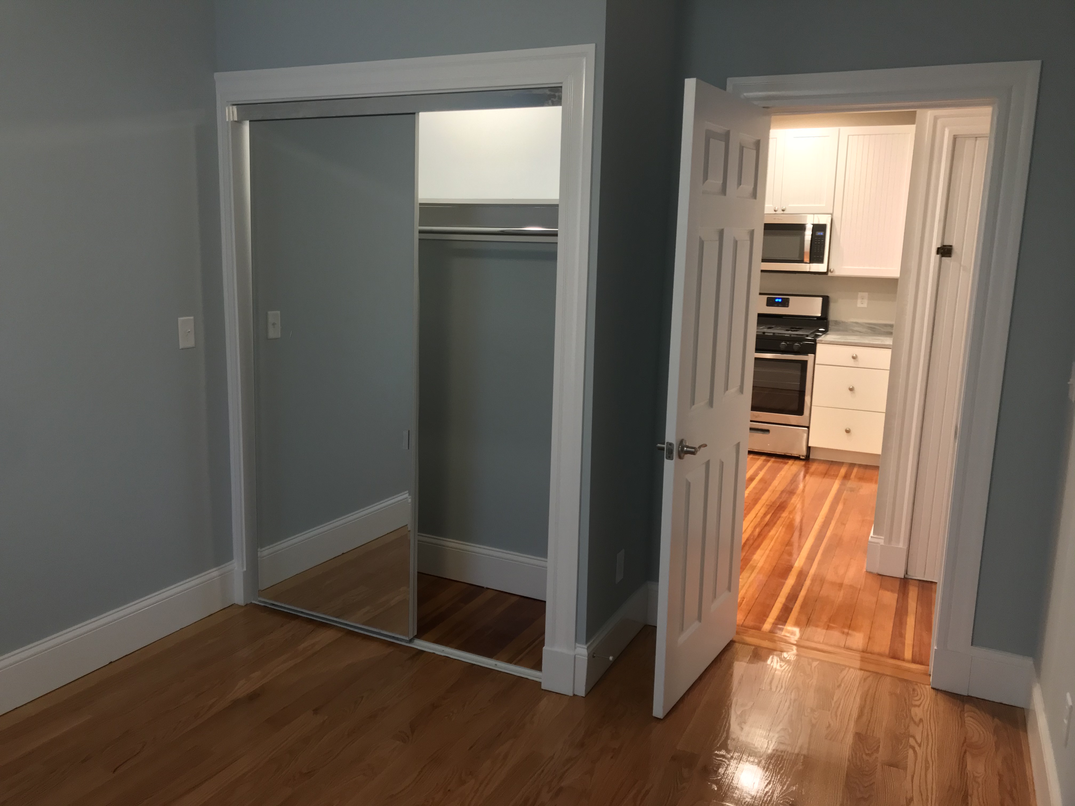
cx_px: 538
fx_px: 870
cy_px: 403
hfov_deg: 63.4
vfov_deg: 49.7
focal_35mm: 28
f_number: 1.8
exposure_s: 1/30
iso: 80
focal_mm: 3.99
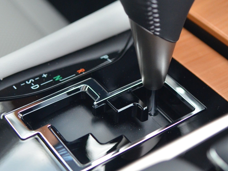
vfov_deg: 16.9
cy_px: 54
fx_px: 573
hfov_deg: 22.5
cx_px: 125
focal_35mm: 87
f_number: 2.8
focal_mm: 32
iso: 1600
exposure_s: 1/200
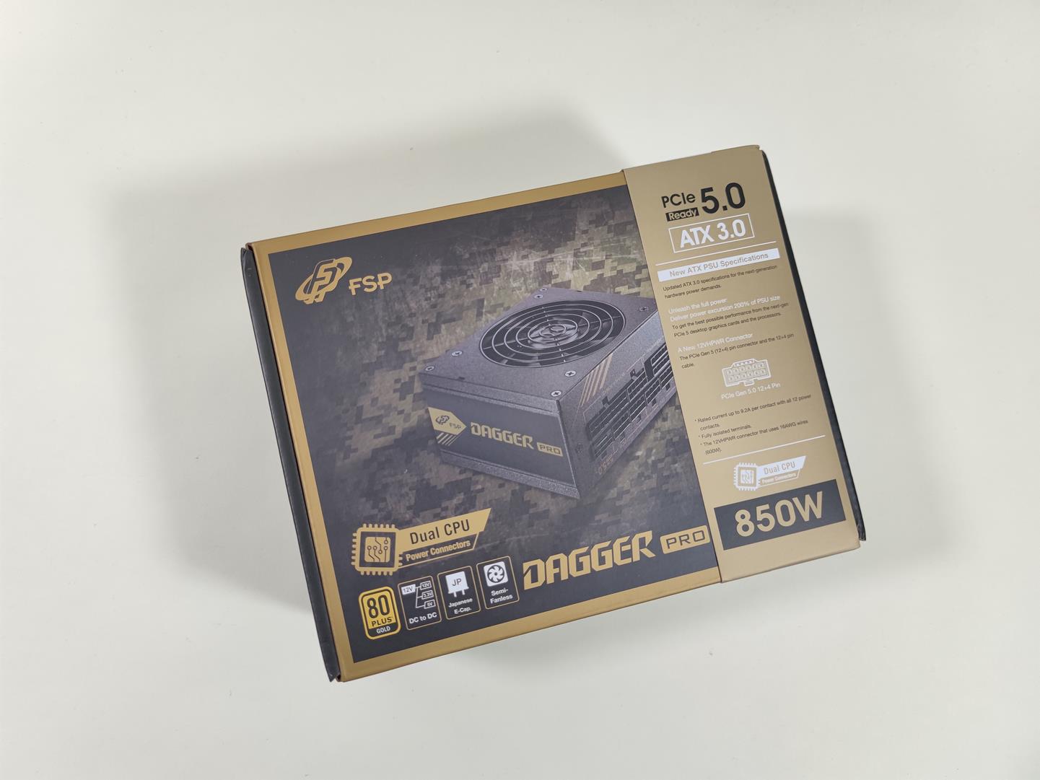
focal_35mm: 25
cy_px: 390
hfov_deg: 69.4
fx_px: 751
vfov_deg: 54.9
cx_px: 520
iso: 91
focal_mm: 6.78
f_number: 1.85
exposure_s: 1/100
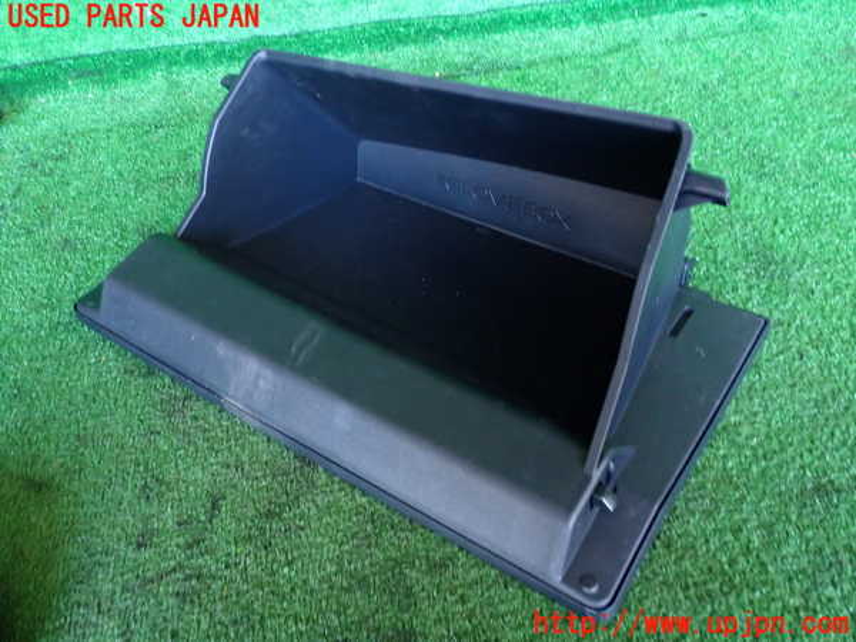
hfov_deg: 60.0
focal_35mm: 30
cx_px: 428
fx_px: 742
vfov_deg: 46.8
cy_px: 321
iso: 500
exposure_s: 1/30
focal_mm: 5.4
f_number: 2.3
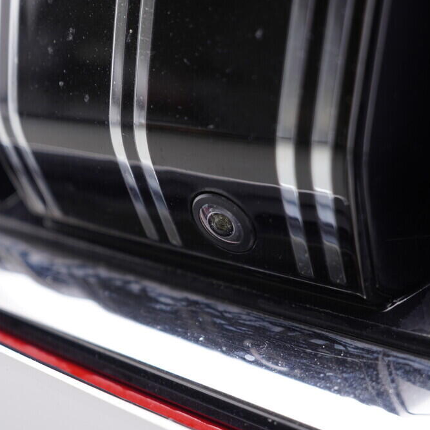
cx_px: 211
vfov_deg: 36.1
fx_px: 661
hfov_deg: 36.1
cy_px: 218
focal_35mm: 47
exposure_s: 1/40
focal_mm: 24
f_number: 2.8
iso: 200
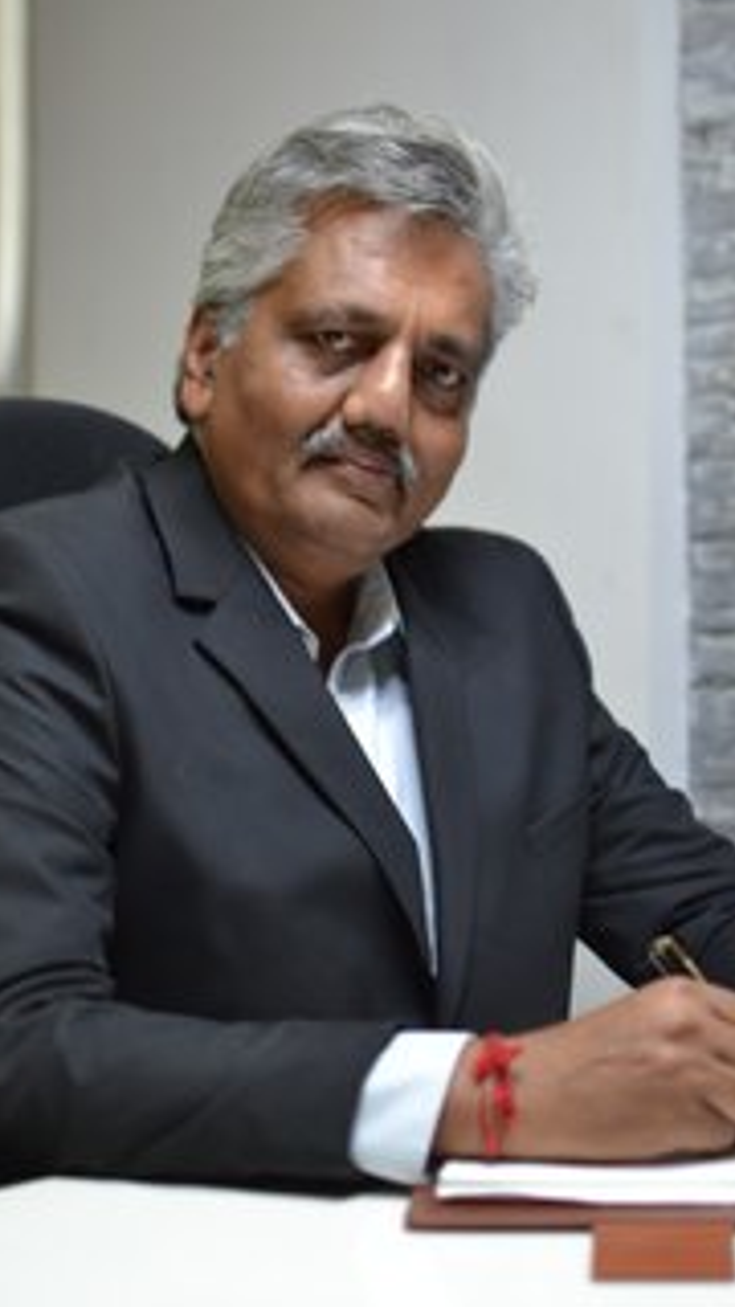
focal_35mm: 69
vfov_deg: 30.7
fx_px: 2379
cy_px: 596
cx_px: 368
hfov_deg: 17.6
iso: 100
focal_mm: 35
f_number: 1.8
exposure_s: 1/25
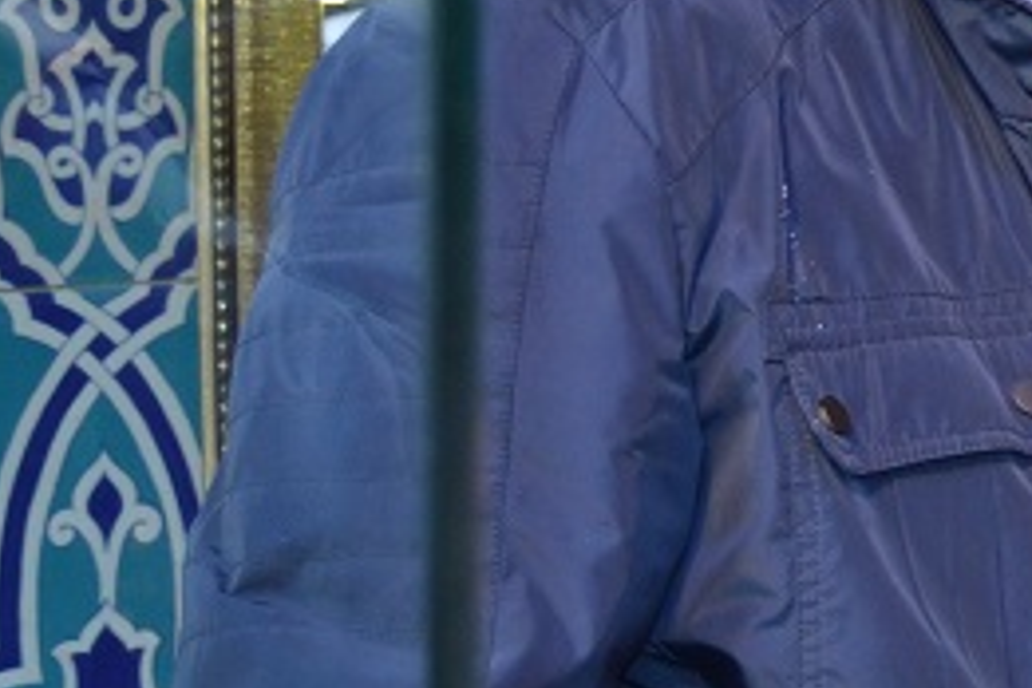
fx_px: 3956
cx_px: 1775
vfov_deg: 9.9
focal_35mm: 138
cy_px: 148
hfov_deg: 13.5
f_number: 4
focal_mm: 26
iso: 720
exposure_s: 1/60
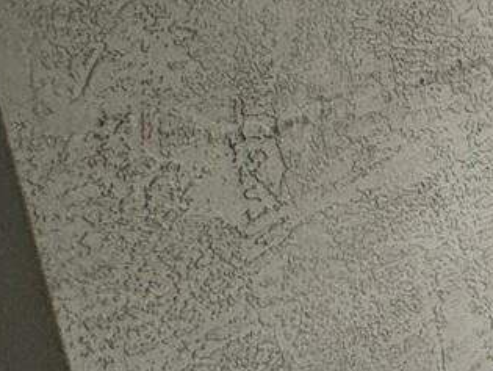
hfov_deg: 14.8
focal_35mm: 71
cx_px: 1211
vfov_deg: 19.6
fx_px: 1012
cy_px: -66
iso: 40
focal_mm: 2.22
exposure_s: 1/652
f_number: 2.2
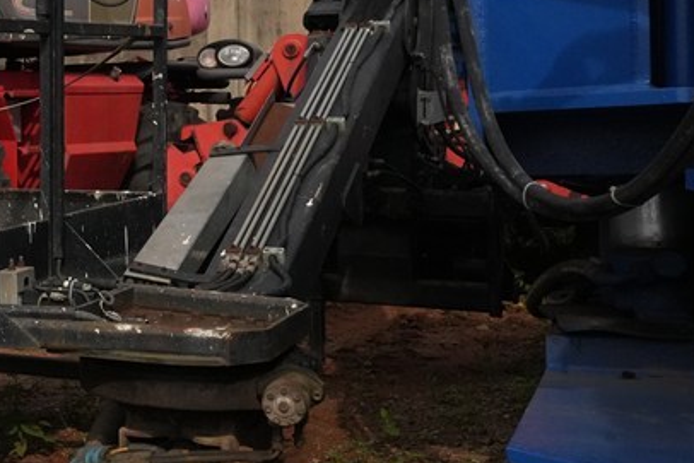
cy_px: 156
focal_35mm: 80
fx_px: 1543
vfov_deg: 17.0
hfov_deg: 21.9
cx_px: -287
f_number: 11
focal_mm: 28
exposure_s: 1/4000
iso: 4000
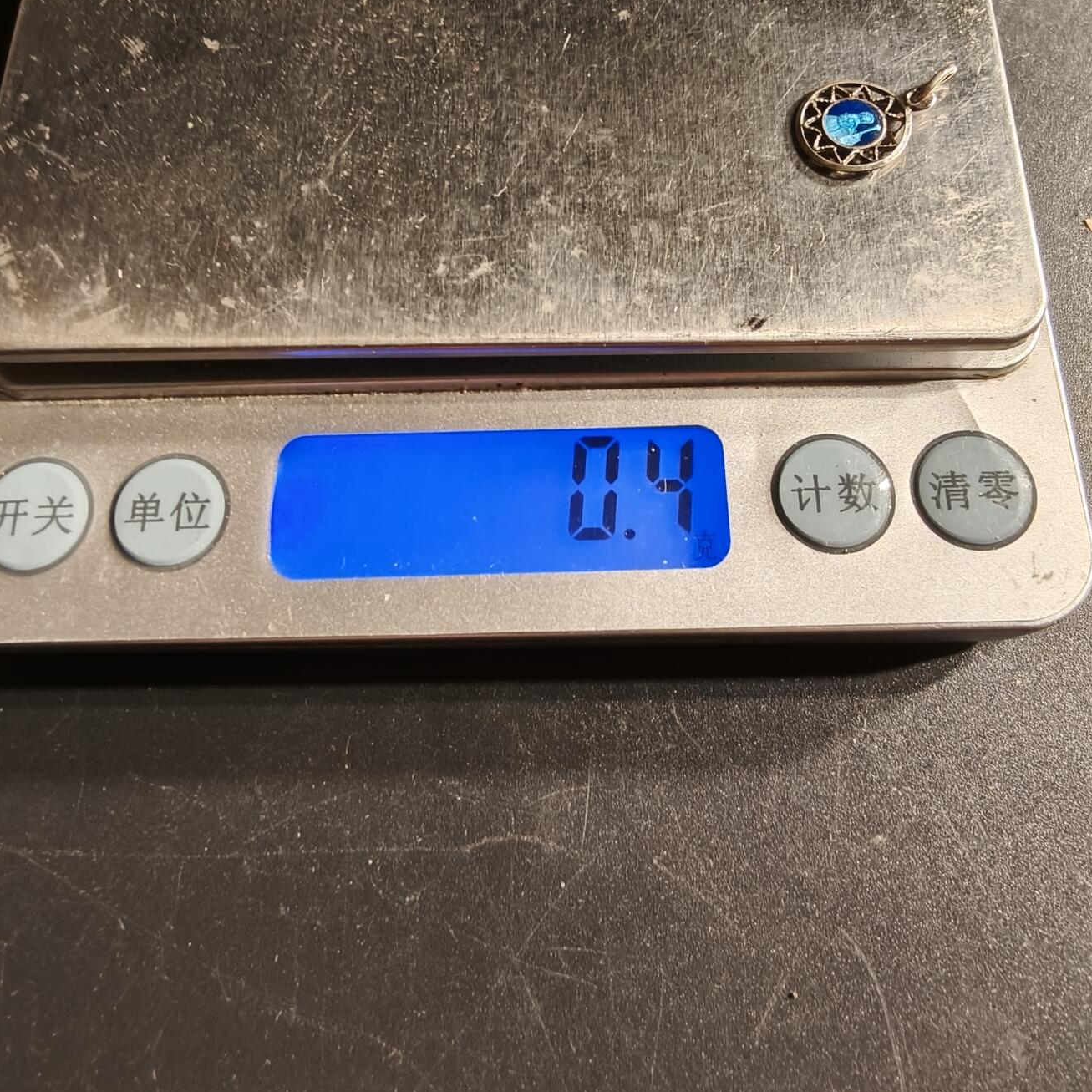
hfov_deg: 57.3
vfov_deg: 56.8
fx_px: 999
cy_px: 425
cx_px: 561
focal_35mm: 28
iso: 125
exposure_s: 1/50
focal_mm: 2.32
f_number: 2
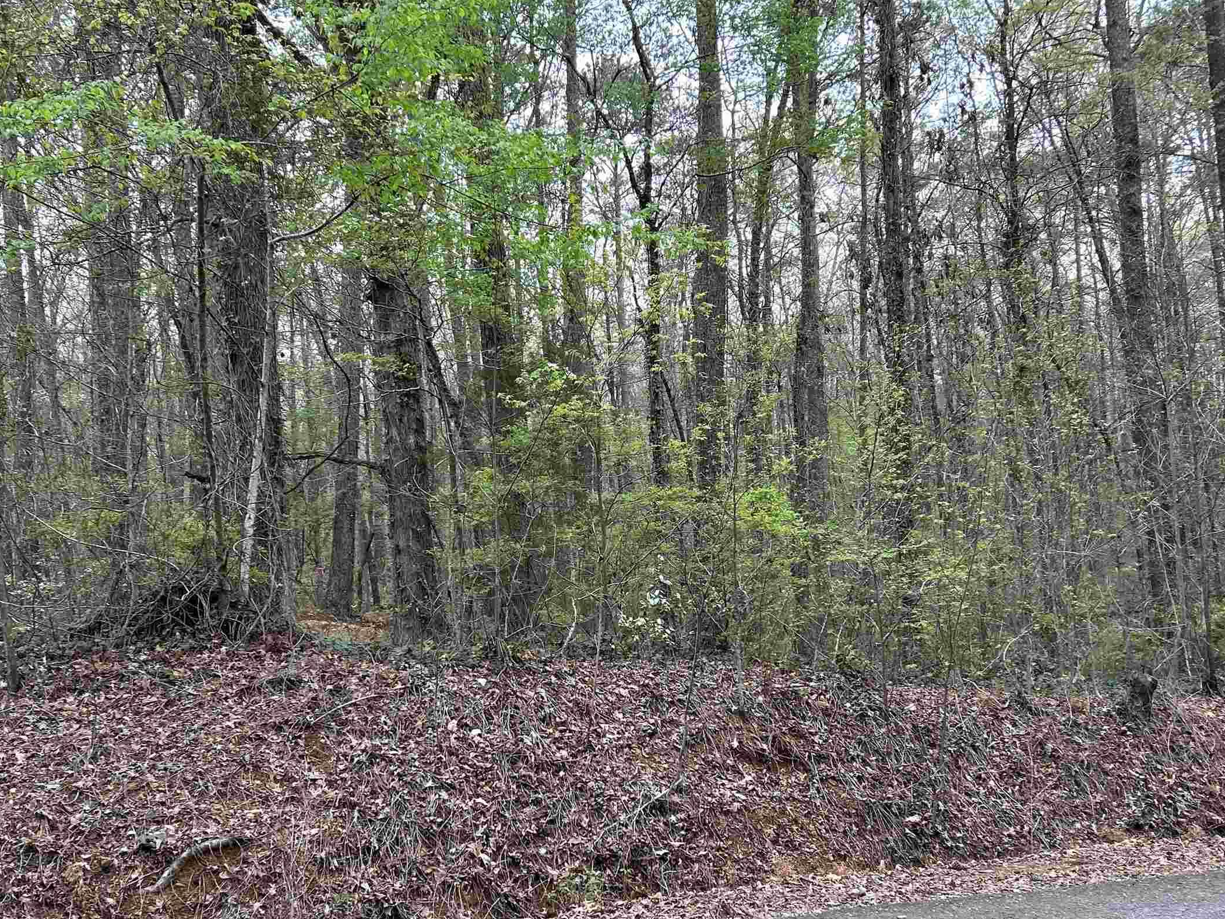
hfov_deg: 48.9
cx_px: 566
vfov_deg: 37.5
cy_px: 576
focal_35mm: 38
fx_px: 1345
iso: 40
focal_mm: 5.7
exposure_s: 1/121
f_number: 1.5
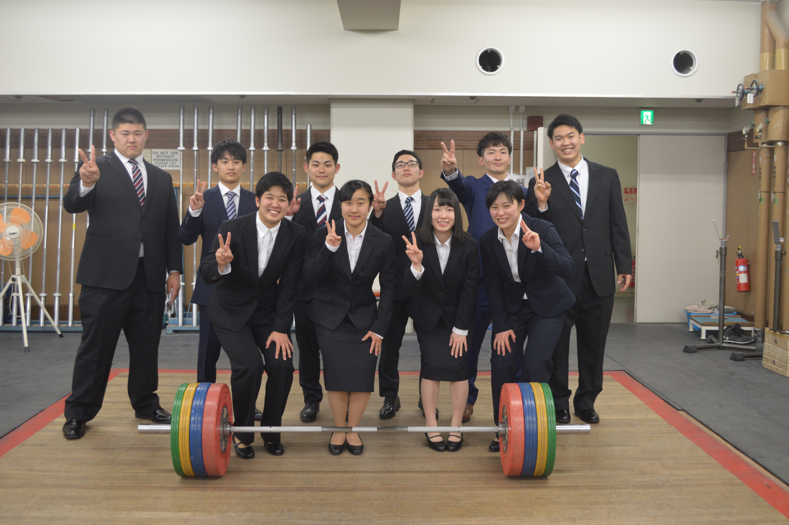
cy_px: 262
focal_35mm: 36
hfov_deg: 53.2
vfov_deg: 36.8
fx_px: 788
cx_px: 394
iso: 360
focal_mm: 24
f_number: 4
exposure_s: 1/30
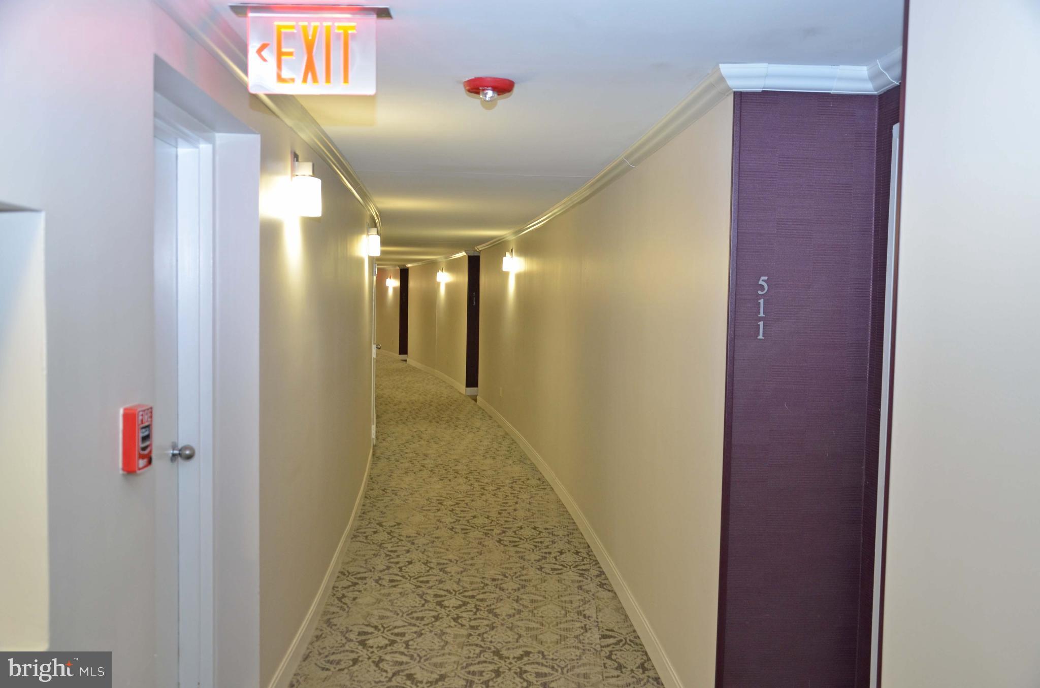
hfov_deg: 57.3
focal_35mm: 33
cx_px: 520
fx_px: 951
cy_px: 344
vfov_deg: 39.8
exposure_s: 1/15
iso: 400
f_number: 3.8
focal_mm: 22
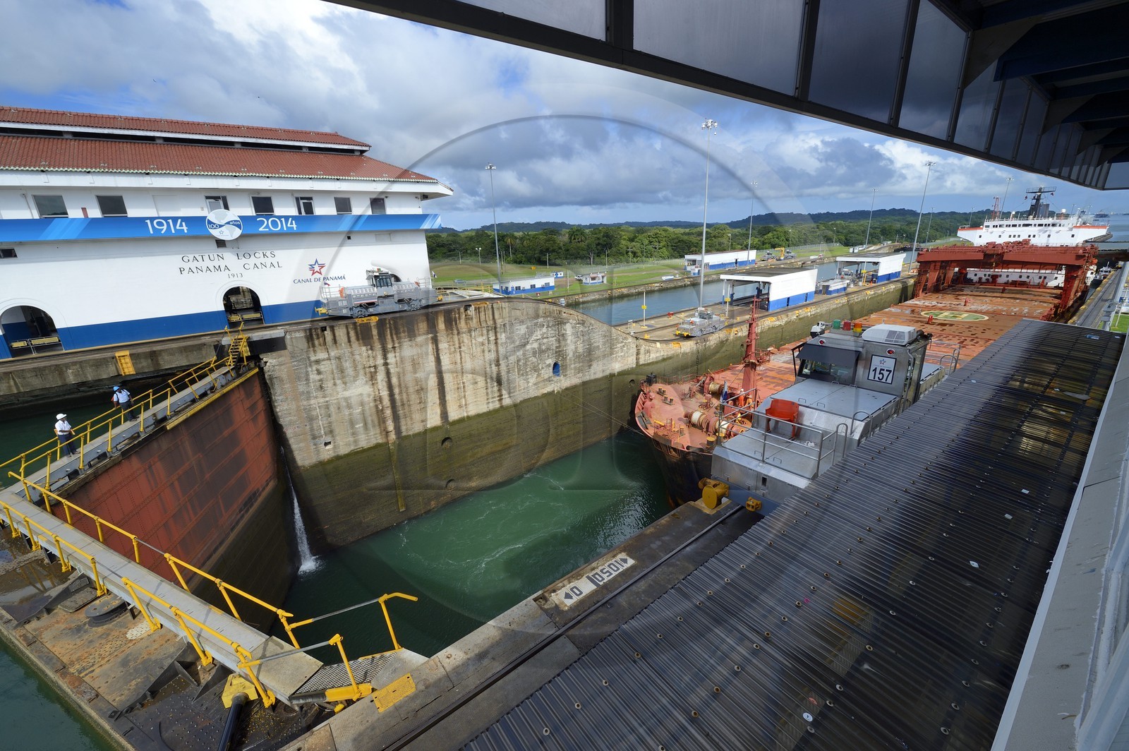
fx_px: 439
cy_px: 376
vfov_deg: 81.1
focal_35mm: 14
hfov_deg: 104.3
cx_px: 564
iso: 200
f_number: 13
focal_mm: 14
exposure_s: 1/320
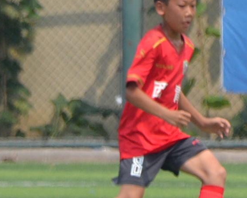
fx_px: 12631
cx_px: 458
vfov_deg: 0.9
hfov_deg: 1.1
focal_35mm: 1727
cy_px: -35
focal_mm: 200
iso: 400
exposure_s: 1/1600
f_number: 6.3
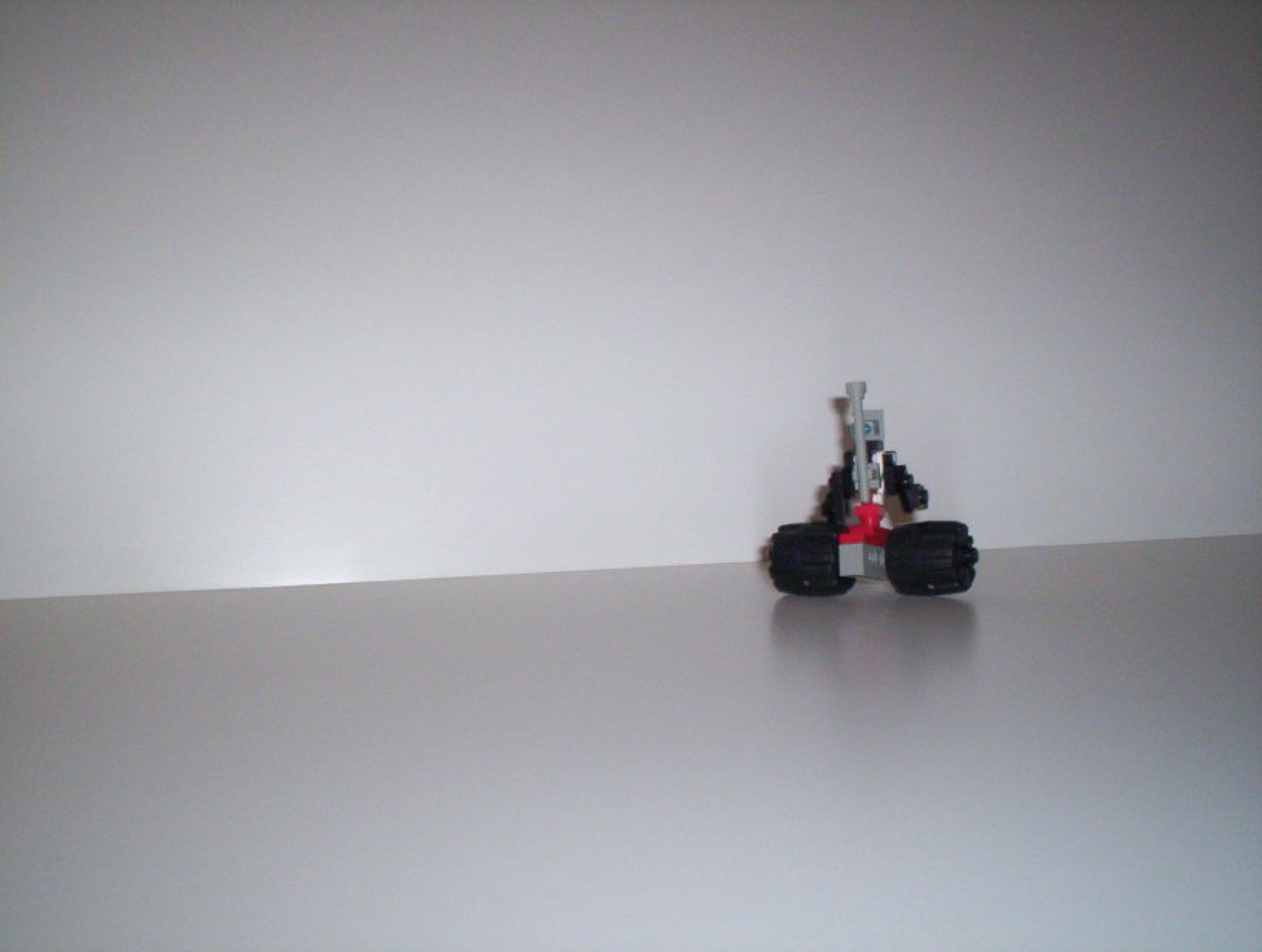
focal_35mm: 38
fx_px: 1389
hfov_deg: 48.9
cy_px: 476
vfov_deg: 37.9
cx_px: 631
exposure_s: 1/42.4
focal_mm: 4.99
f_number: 4.5
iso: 140
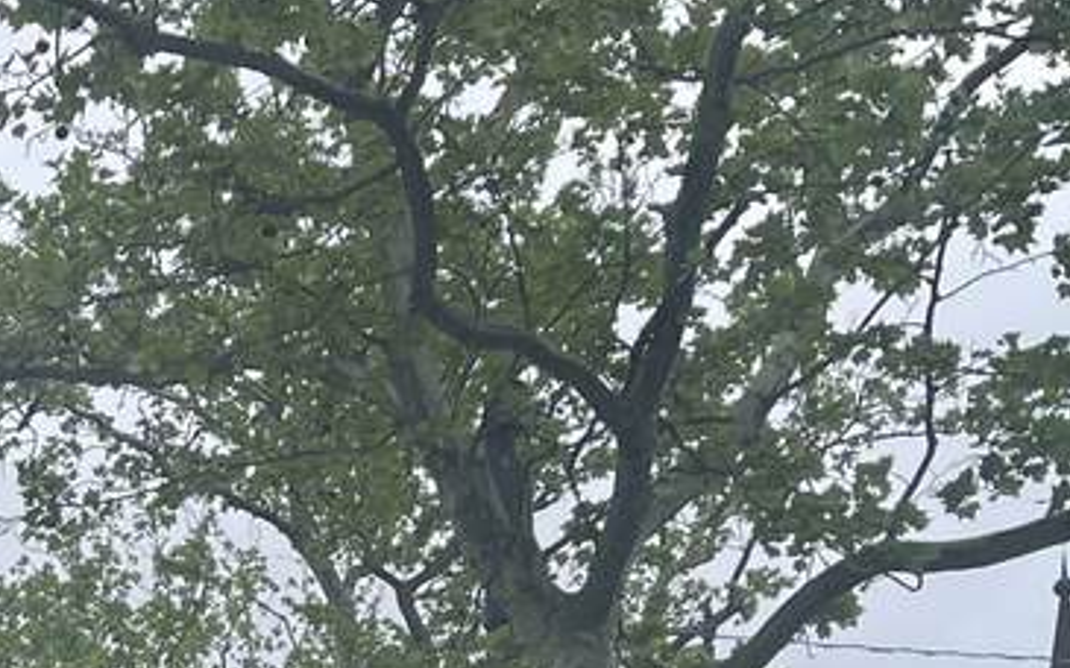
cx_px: -472
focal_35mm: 93
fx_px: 2712
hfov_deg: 19.8
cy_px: 1386
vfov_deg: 12.2
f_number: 1.6
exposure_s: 1/2336
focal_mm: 5.1
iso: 32
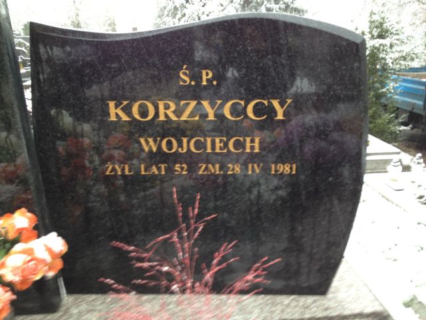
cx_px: 213
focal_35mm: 35
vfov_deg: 40.7
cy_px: 160
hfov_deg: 52.6
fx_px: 431
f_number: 2.4
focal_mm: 4.28
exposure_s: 1/20
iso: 64
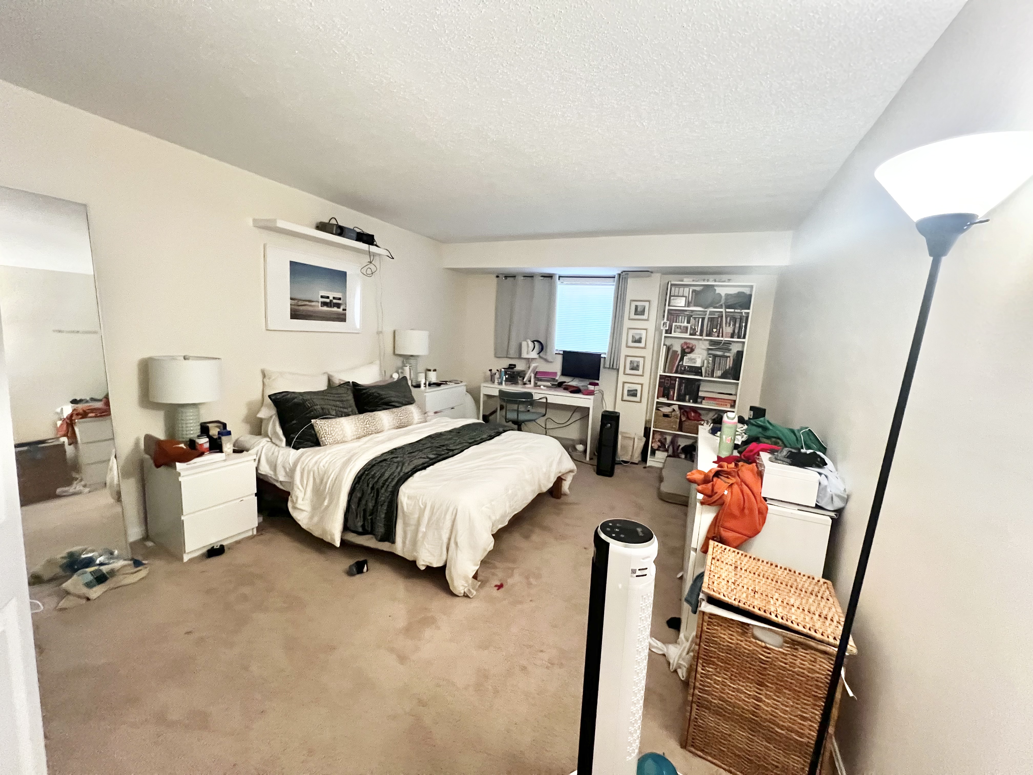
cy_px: 388
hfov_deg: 106.2
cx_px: 516
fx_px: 388
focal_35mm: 13
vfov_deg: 89.9
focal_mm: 1.57
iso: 800
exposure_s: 1/60
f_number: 1.8
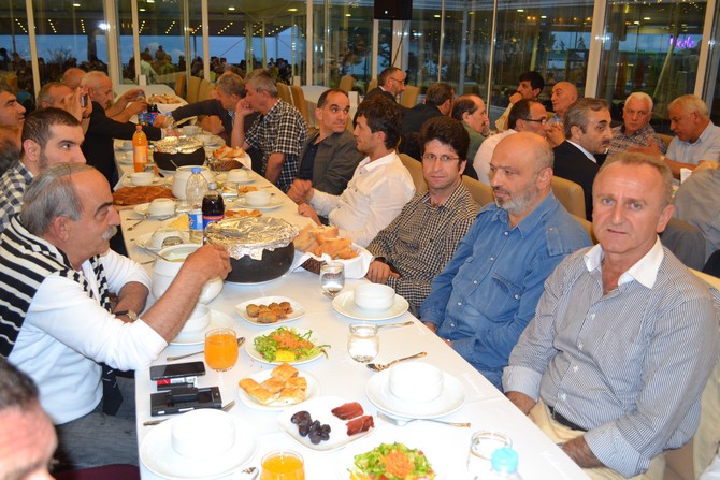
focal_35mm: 33
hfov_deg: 57.2
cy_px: 240
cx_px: 360
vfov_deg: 40.0
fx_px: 660
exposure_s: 1/60
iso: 900
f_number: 3.8
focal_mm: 22
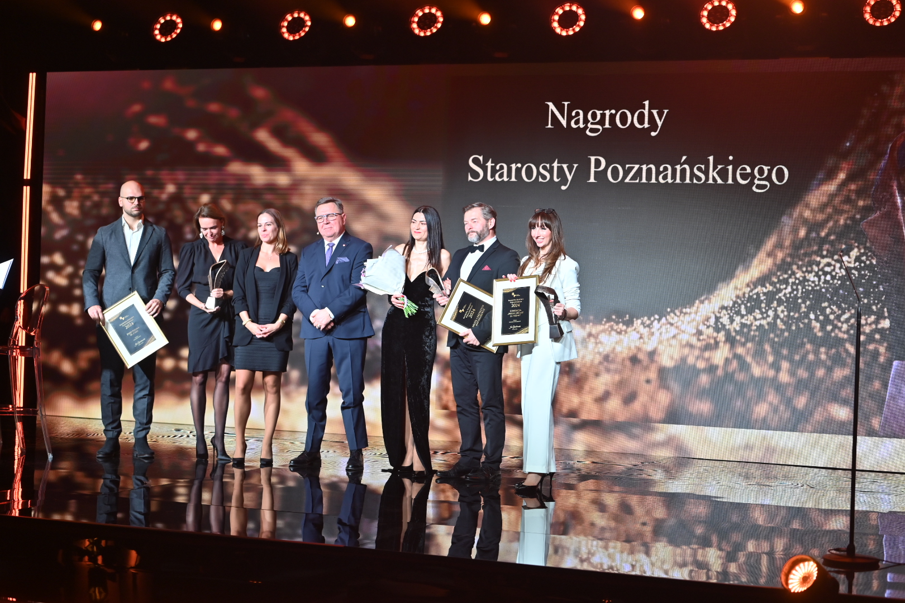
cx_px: 452
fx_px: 1760
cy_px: 302
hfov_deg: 28.8
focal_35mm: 70
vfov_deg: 19.5
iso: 280
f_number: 2.8
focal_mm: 70
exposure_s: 1/80
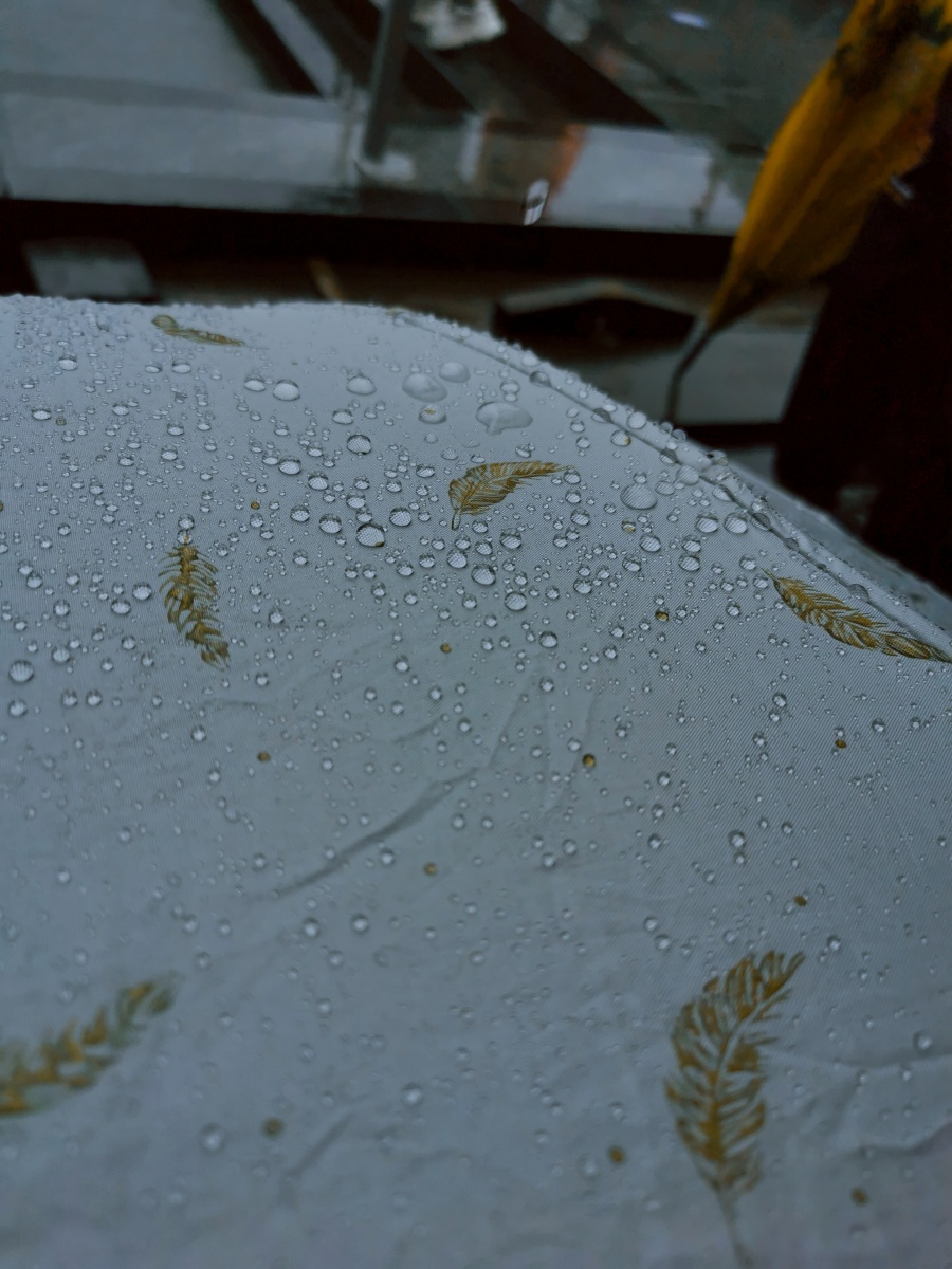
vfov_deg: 65.3
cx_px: 476
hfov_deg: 51.4
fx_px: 990
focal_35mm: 27
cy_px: 634
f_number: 1.8
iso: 50
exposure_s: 1/2000
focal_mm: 5.58
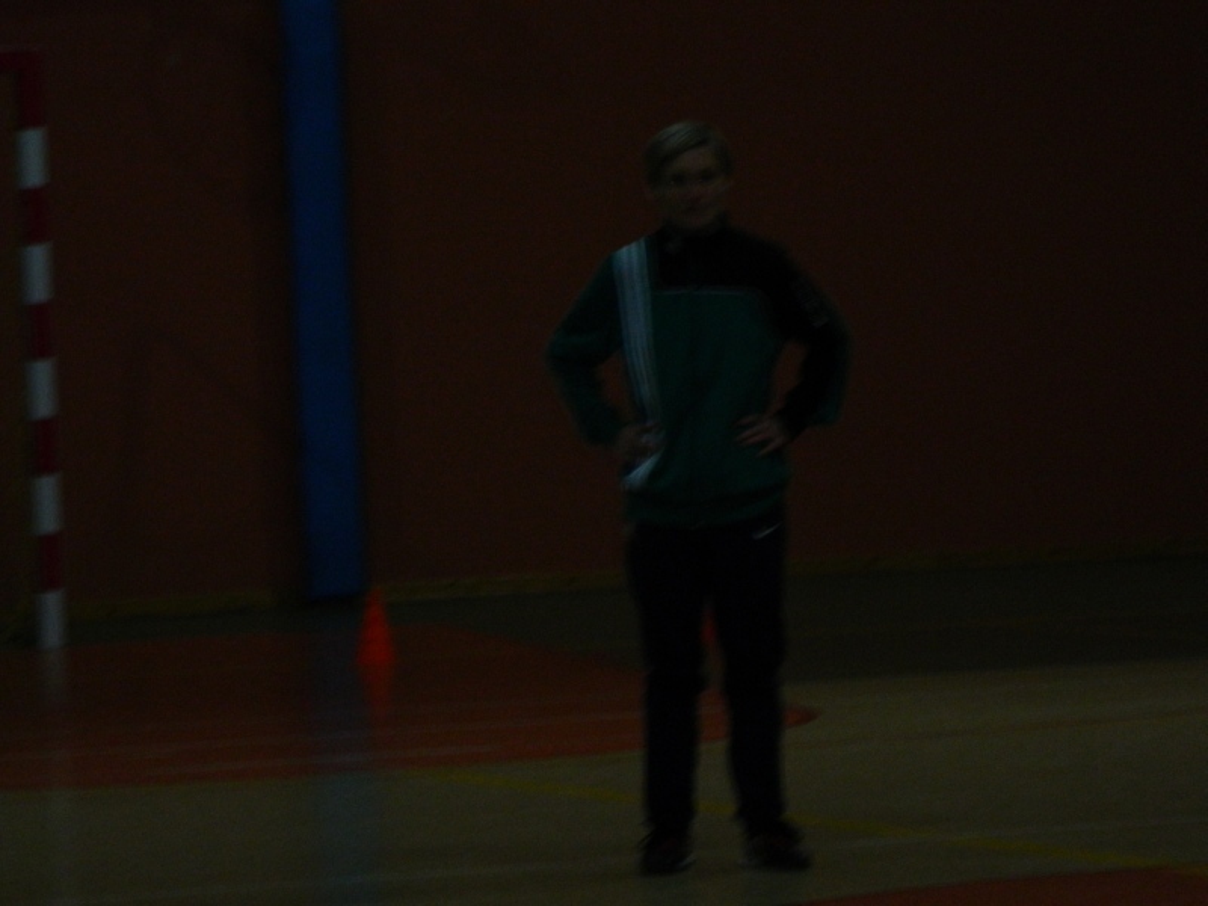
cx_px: 604
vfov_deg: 5.3
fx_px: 9701
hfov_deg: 7.1
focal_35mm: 278
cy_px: 453
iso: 400
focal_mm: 50
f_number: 5.6
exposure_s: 1/100
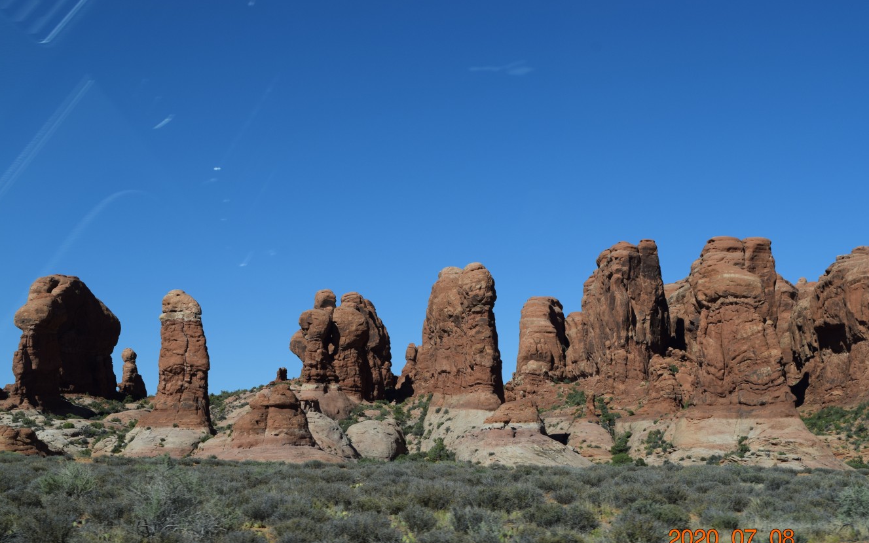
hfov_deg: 36.3
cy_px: 288
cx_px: 436
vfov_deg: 23.1
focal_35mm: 56
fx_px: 1326
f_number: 10
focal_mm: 36
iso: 200
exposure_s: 1/400
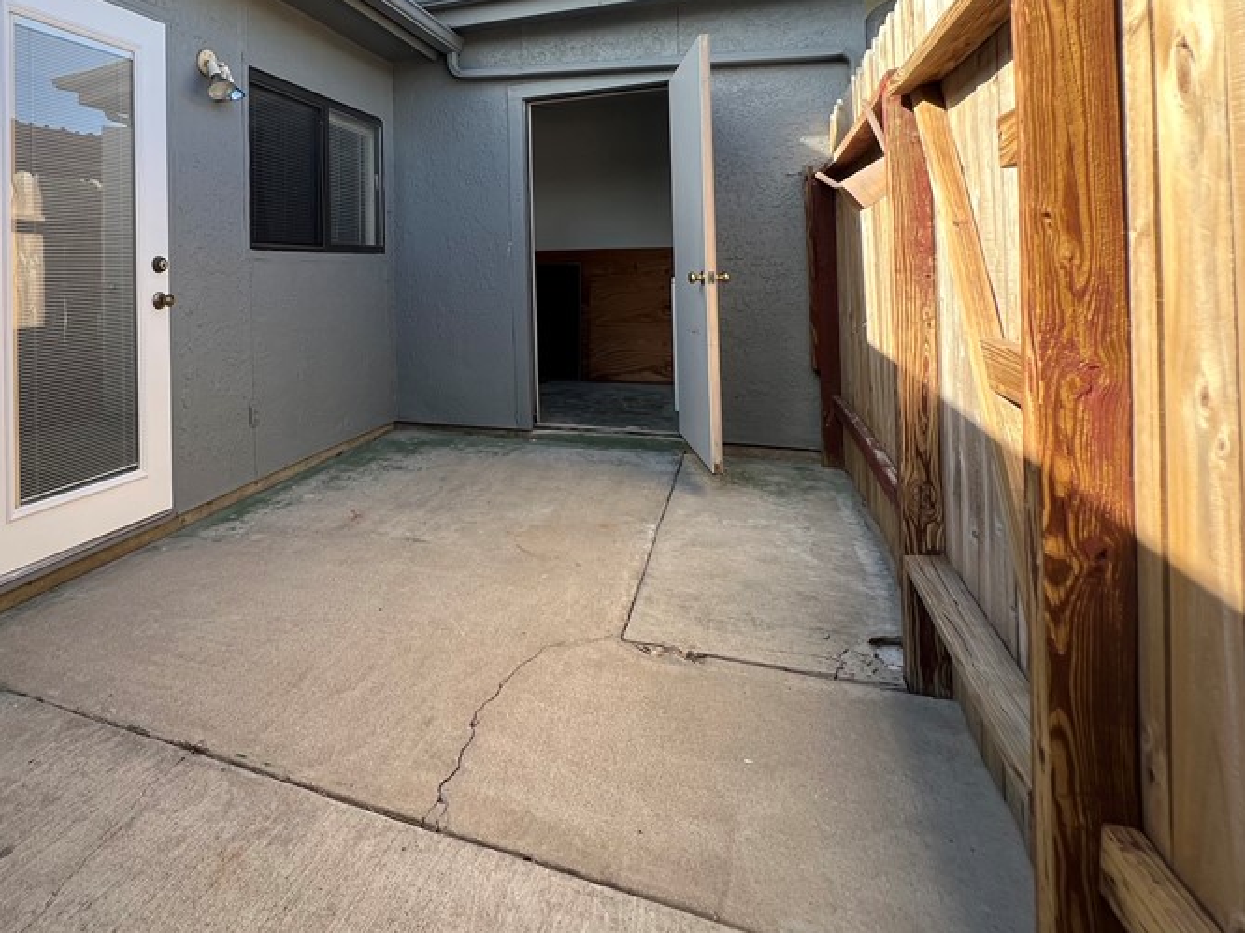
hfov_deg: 78.3
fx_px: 719
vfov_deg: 63.0
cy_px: 262
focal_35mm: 20
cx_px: 387
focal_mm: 1.57
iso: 32
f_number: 1.8
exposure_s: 1/230
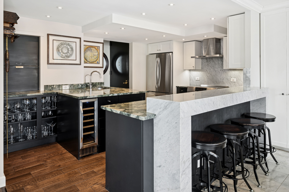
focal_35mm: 22
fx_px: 181
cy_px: 96
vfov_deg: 56.1
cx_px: 144
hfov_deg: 77.3
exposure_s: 1/5
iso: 200
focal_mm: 22.5
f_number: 11
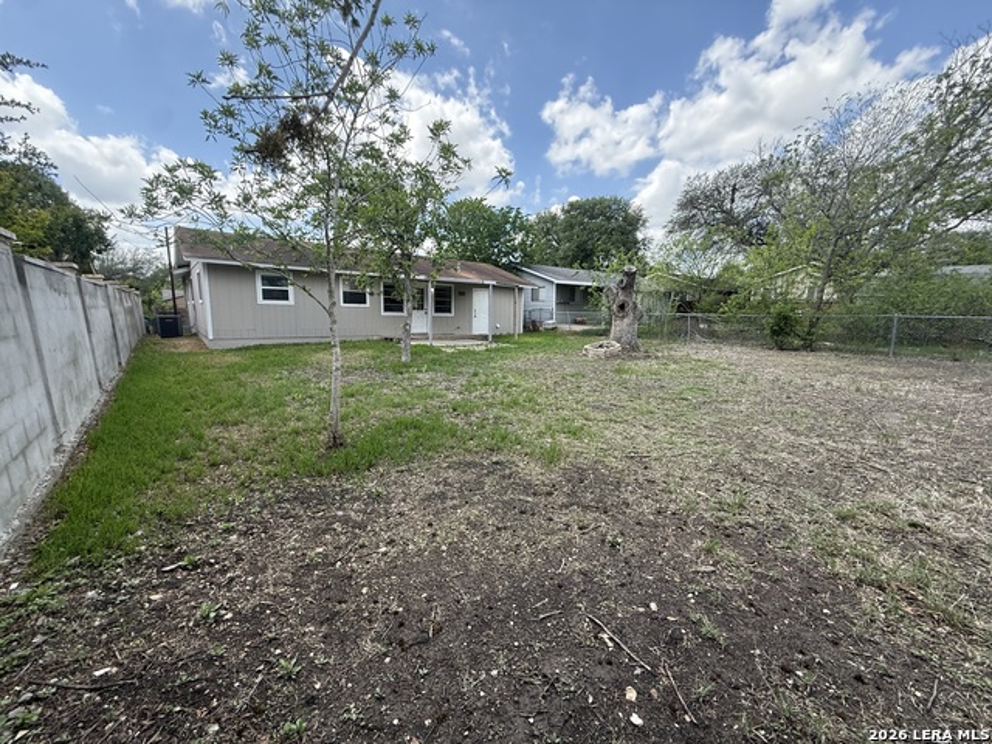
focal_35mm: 14
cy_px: 372
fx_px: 401
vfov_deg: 85.7
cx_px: 496
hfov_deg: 102.1
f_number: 2.2
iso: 64
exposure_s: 1/664
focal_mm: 2.22
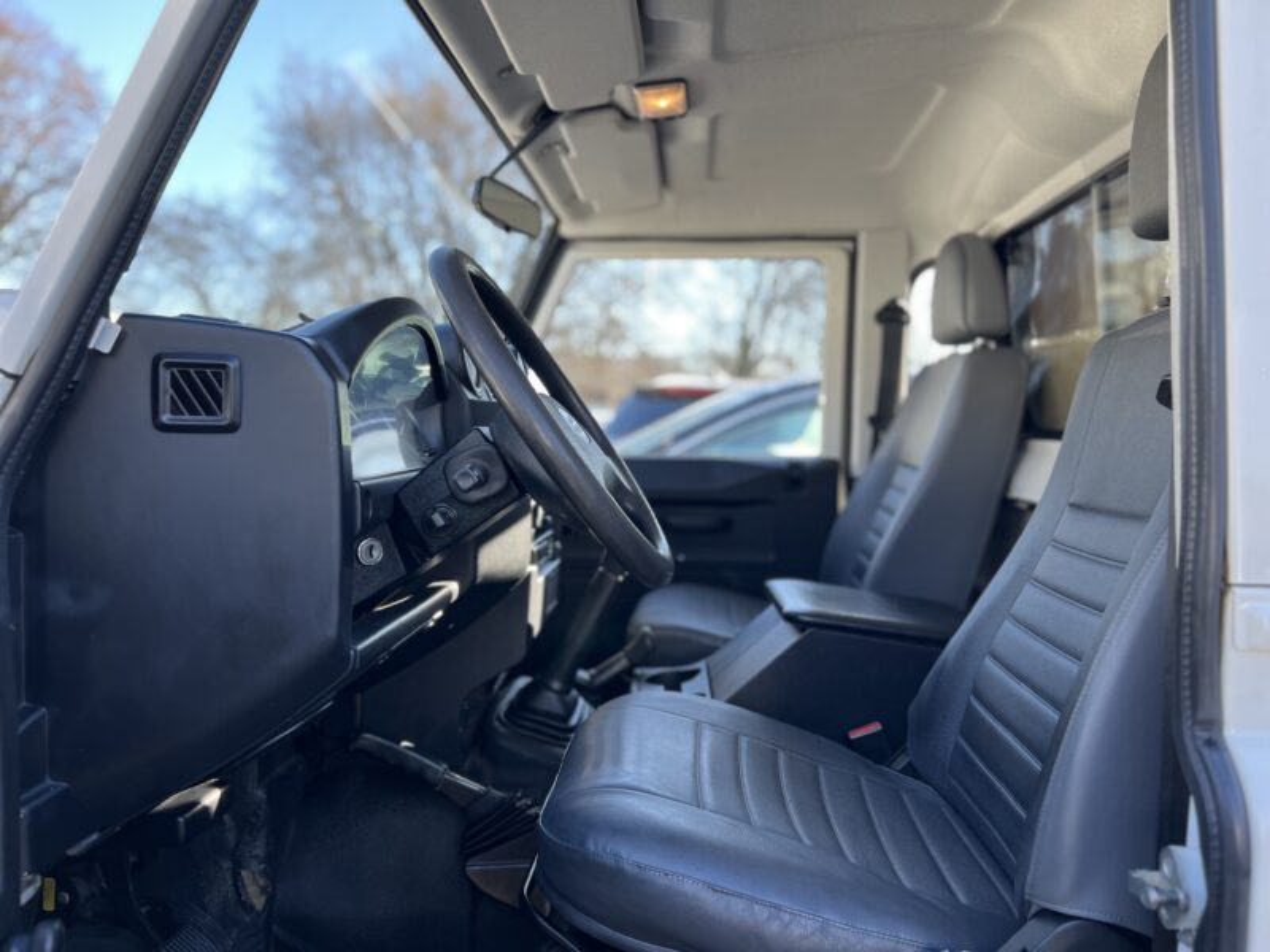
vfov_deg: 53.1
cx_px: 635
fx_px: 954
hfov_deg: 67.3
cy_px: 476
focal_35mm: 26
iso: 40
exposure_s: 1/209
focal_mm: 5.7
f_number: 1.5
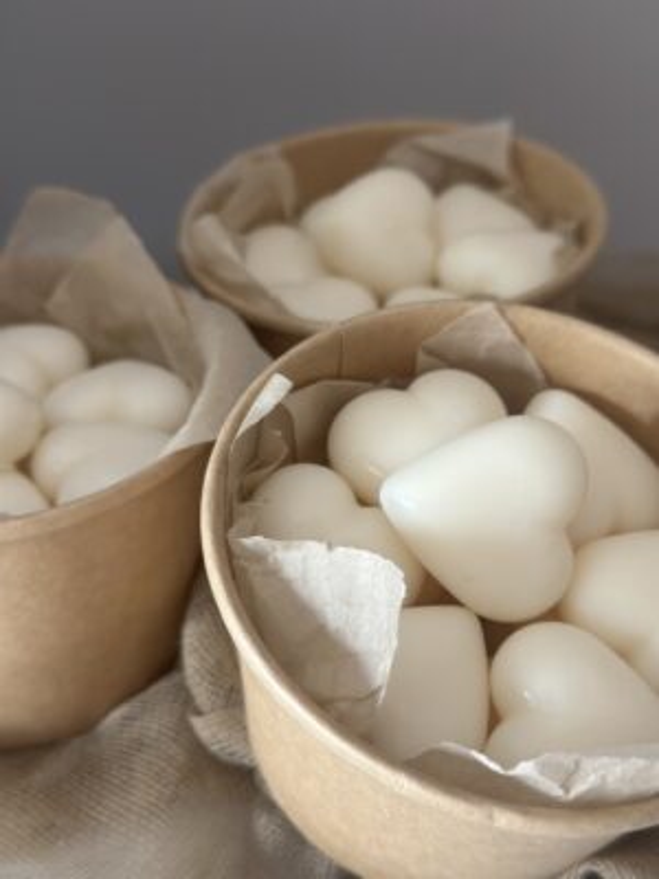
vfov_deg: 39.7
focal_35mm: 48
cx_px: 330
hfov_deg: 30.3
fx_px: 1218
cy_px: 440
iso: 160
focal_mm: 6.86
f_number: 1.78
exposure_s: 1/60
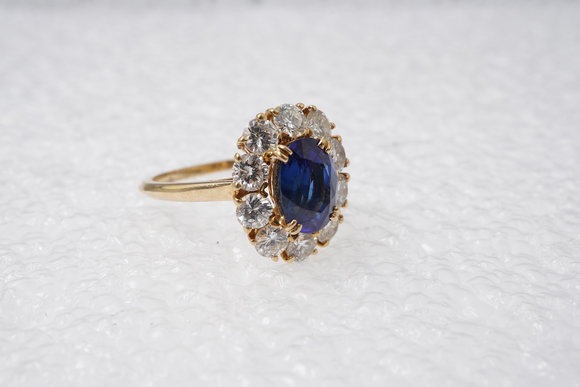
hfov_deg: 43.6
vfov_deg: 29.9
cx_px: 290
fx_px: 725
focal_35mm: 45
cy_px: 194
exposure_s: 1/125
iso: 500
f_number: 22
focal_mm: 30
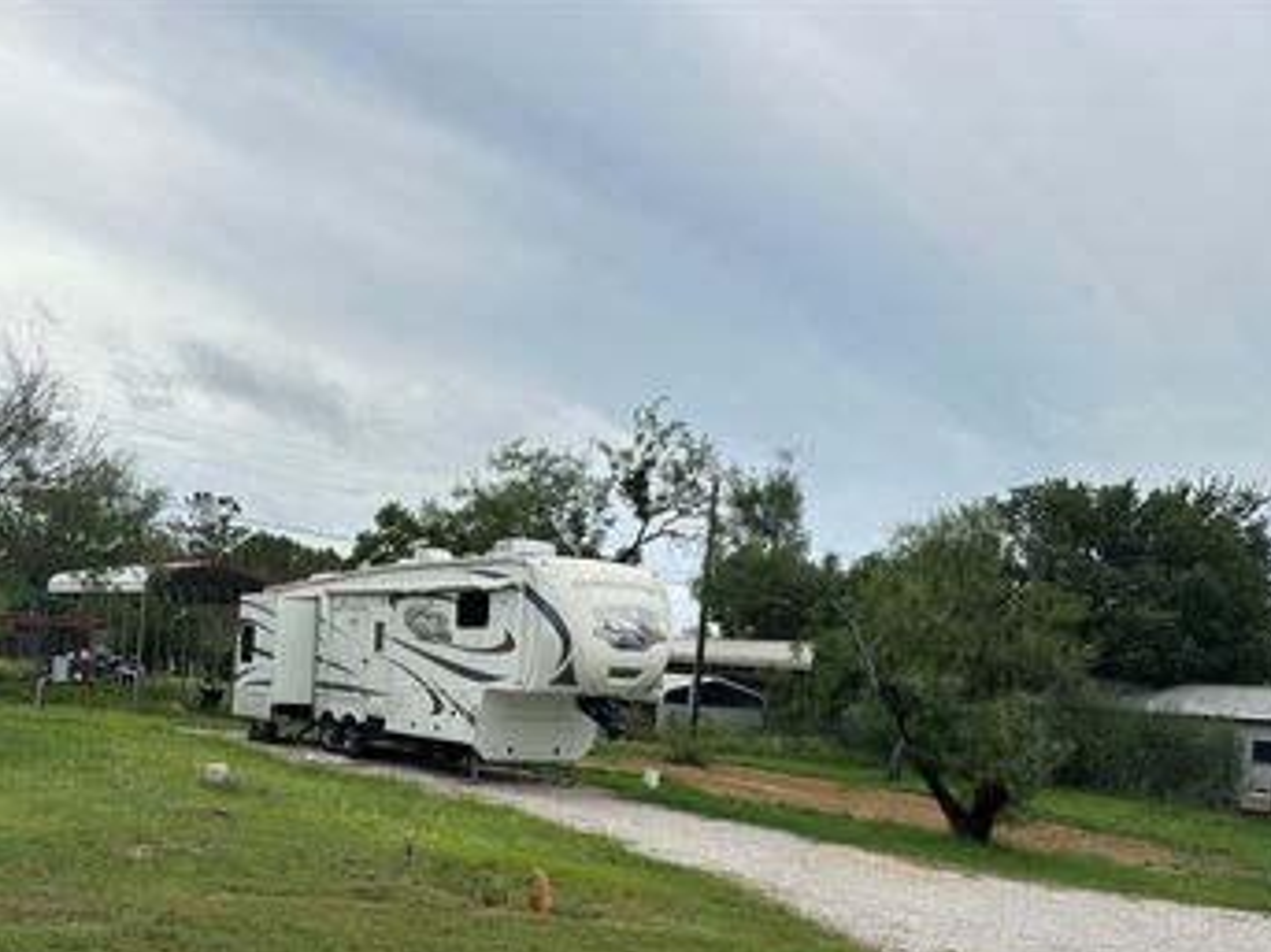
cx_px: 441
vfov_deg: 39.8
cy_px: 683
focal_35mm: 35
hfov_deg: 51.8
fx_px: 1285
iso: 80
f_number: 1.78
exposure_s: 1/2525
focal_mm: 6.86
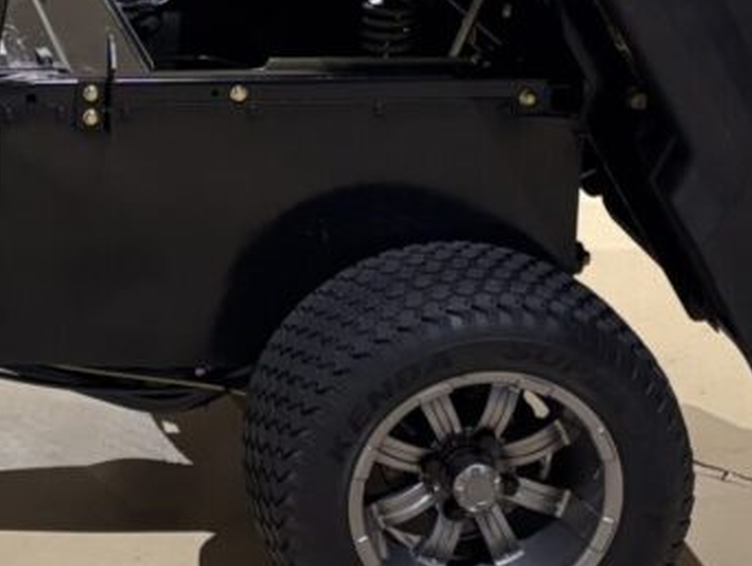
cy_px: -70
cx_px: -210
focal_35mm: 109
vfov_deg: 13.3
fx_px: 2370
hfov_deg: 17.0
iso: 250
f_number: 1.6
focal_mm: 5.96
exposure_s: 1/60
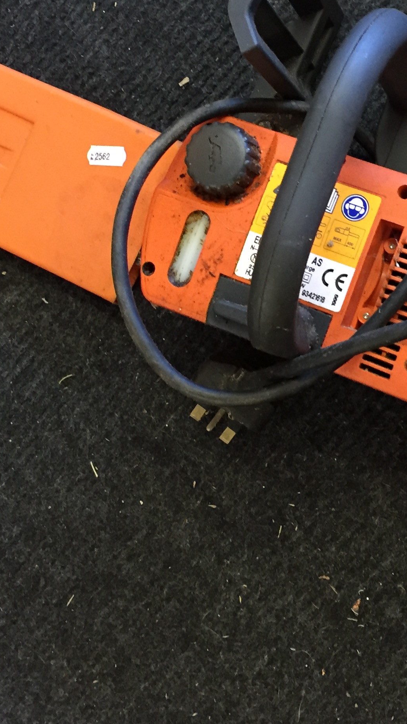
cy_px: 296
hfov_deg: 21.3
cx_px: 292
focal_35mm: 56
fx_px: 1075
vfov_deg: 37.1
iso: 250
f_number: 2.2
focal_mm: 4.15
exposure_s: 1/20
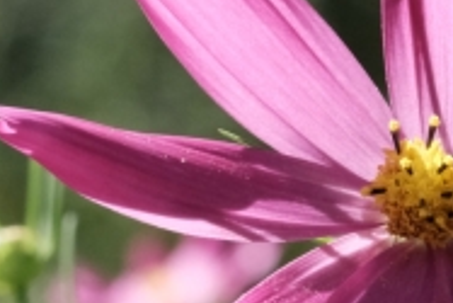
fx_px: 8349
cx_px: 468
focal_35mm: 663
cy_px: 160
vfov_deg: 2.1
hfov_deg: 3.1
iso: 2500
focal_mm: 135
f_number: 16
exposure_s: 1/500
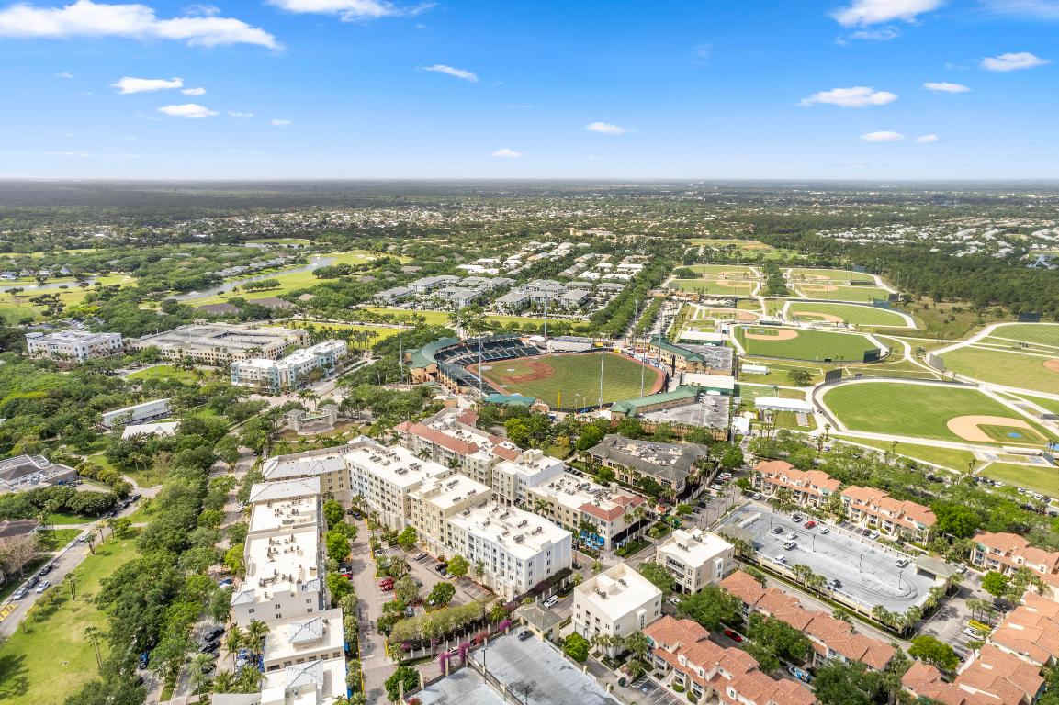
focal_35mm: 22
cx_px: 530
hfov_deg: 78.6
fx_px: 647
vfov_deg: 57.2
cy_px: 352
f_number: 2.8
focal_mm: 8.38
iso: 100
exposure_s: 1/1500
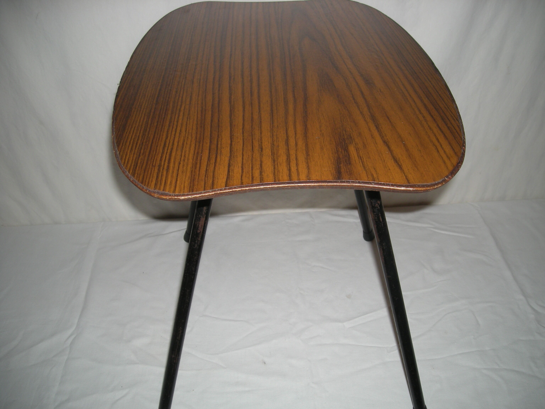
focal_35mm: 35
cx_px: 272
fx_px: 551
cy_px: 204
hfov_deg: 52.6
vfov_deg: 40.7
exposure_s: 1/60
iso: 50
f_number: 2.8
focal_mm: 5.7
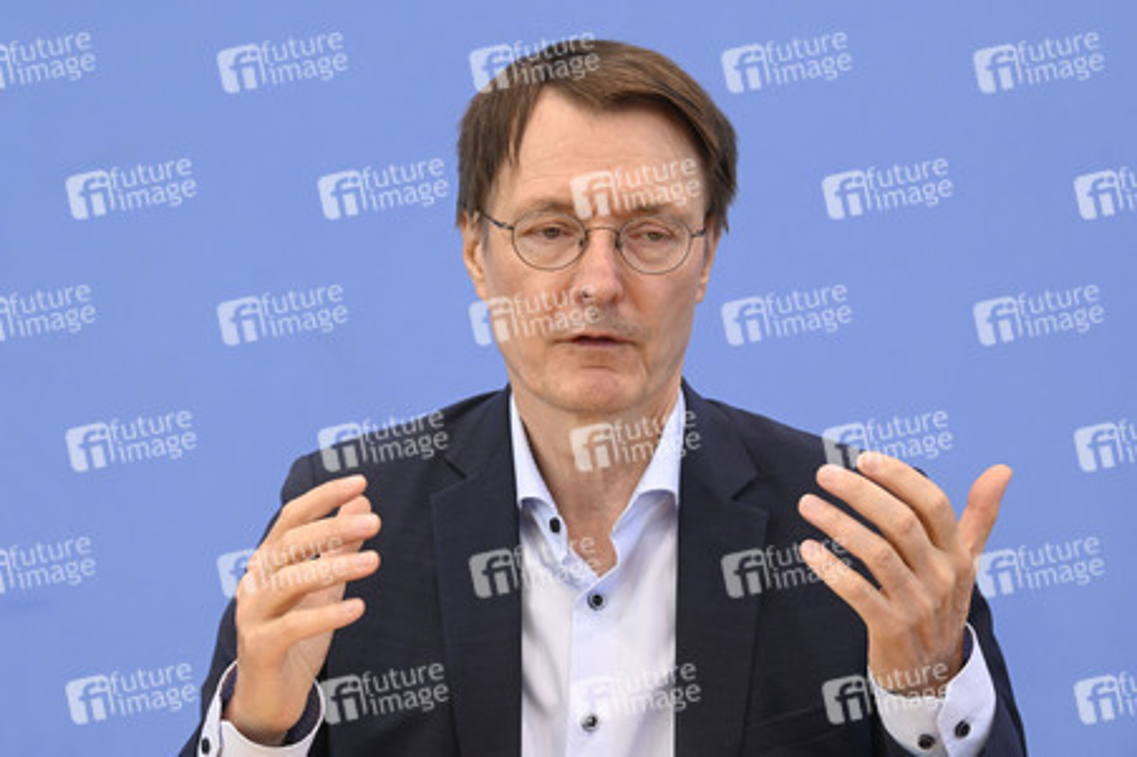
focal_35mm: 125
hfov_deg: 16.4
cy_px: 378
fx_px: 3945
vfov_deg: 11.0
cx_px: 568
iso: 3200
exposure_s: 1/500
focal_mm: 125
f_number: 5.6
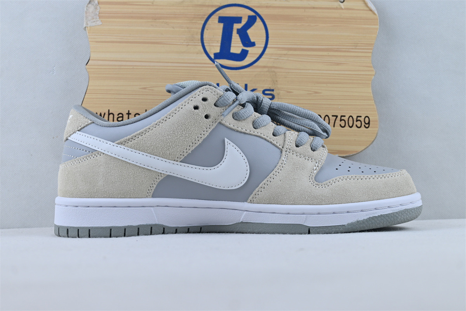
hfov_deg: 41.7
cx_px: 233
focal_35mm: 47
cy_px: 156
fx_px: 612
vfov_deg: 28.5
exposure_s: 1/80
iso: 100
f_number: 5
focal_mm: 31.5
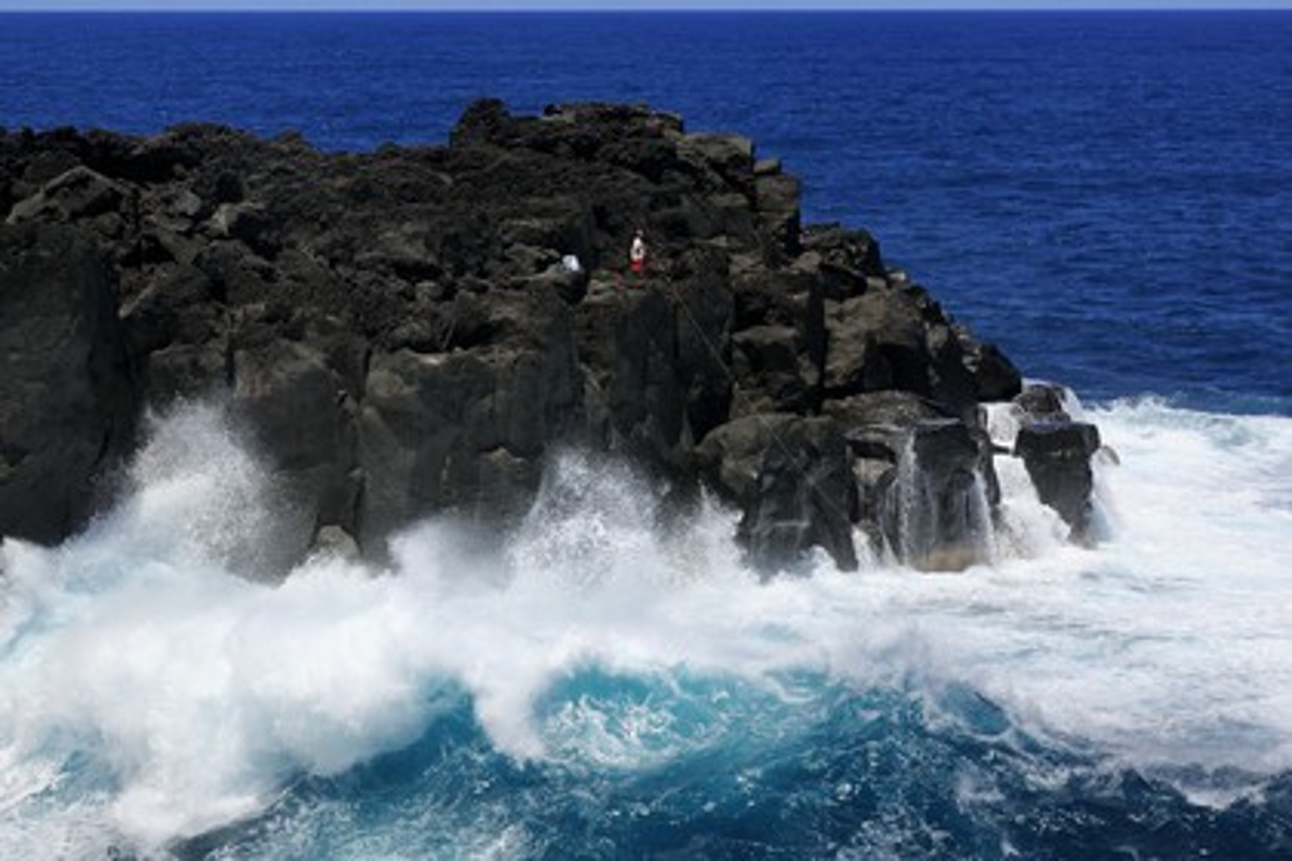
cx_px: 646
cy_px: 430
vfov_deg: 16.7
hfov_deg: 24.8
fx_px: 2943
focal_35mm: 82
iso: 200
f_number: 14
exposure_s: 1/400
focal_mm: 82
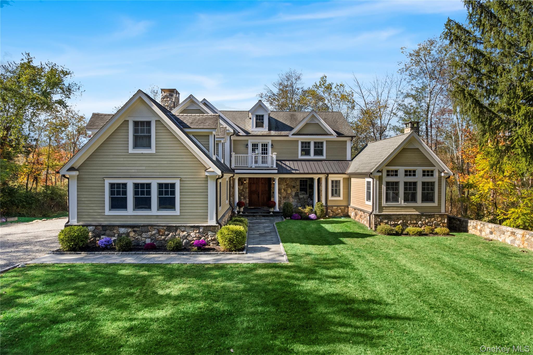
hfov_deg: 78.6
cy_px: 178
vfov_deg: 57.2
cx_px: 266
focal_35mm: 22
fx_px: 326
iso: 100
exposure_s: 1/2500
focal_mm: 8.38
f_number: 2.8
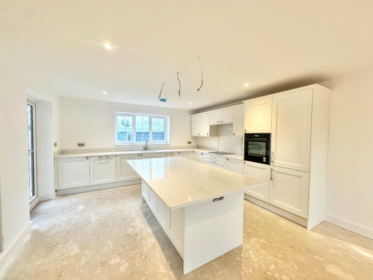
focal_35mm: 14
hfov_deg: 102.1
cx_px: 186
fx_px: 151
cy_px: 140
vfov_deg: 85.7
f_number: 2.2
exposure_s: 1/106
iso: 160
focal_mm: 2.22
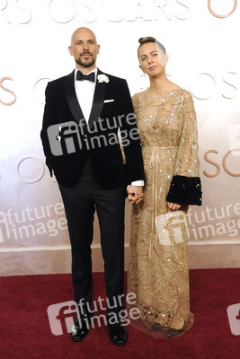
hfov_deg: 31.9
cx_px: 120
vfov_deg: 46.4
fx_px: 420
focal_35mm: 42
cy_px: 180
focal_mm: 42
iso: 2500
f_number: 7.1
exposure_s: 1/160
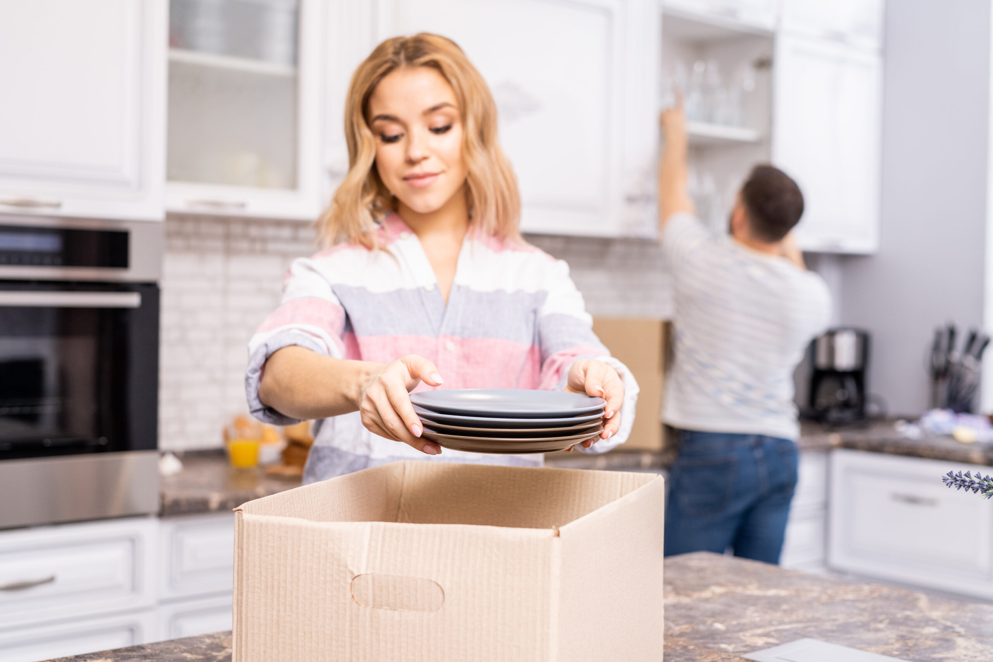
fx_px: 1379
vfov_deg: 27.0
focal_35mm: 50
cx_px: 496
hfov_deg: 39.6
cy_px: 331
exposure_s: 1/160
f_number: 3.5
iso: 800
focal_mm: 50
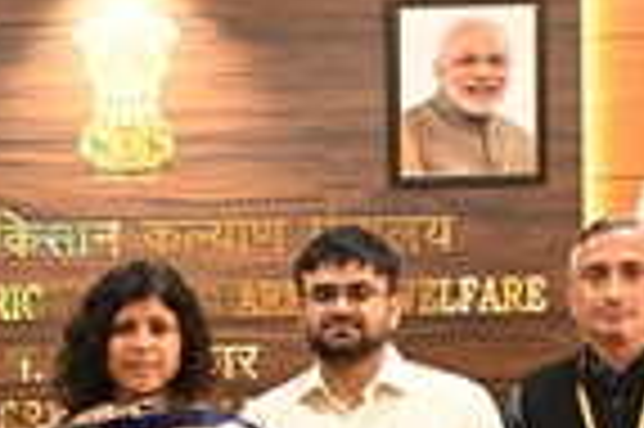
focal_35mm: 160
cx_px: -331
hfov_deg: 12.2
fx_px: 2859
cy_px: 385
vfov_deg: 8.5
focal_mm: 41
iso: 2000
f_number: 4
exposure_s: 1/125
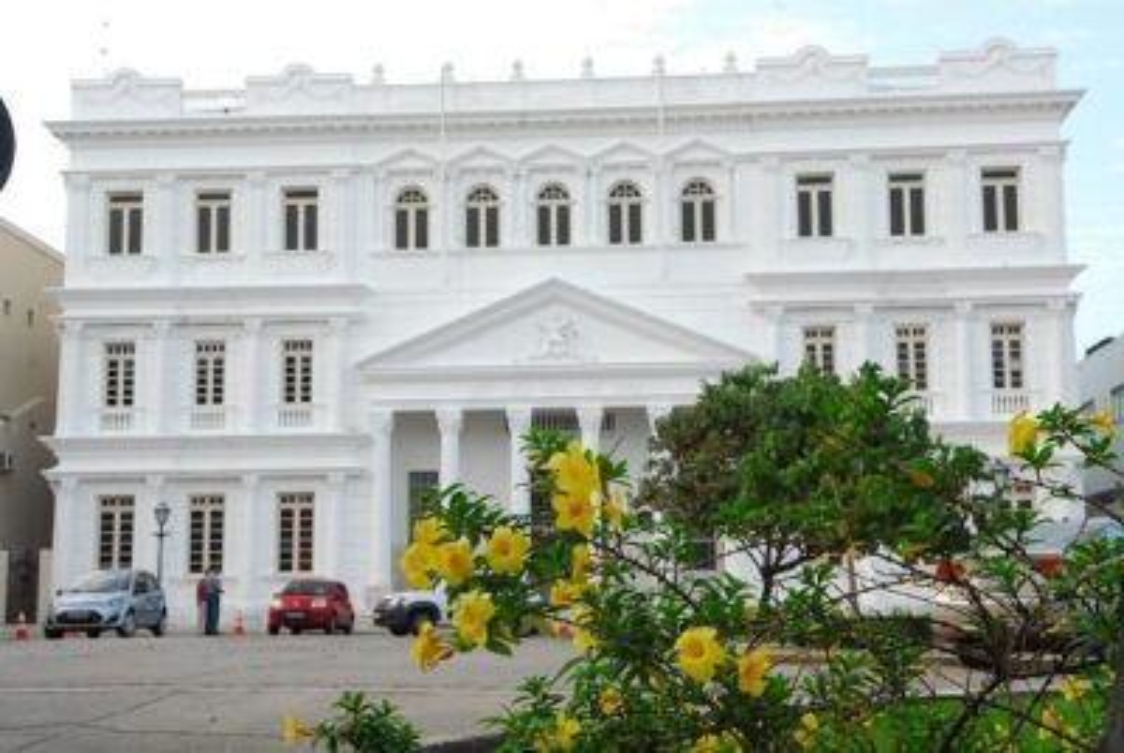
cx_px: 562
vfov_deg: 25.8
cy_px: 376
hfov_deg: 37.8
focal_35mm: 52
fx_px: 1642
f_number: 10
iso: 500
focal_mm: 35
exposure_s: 1/60
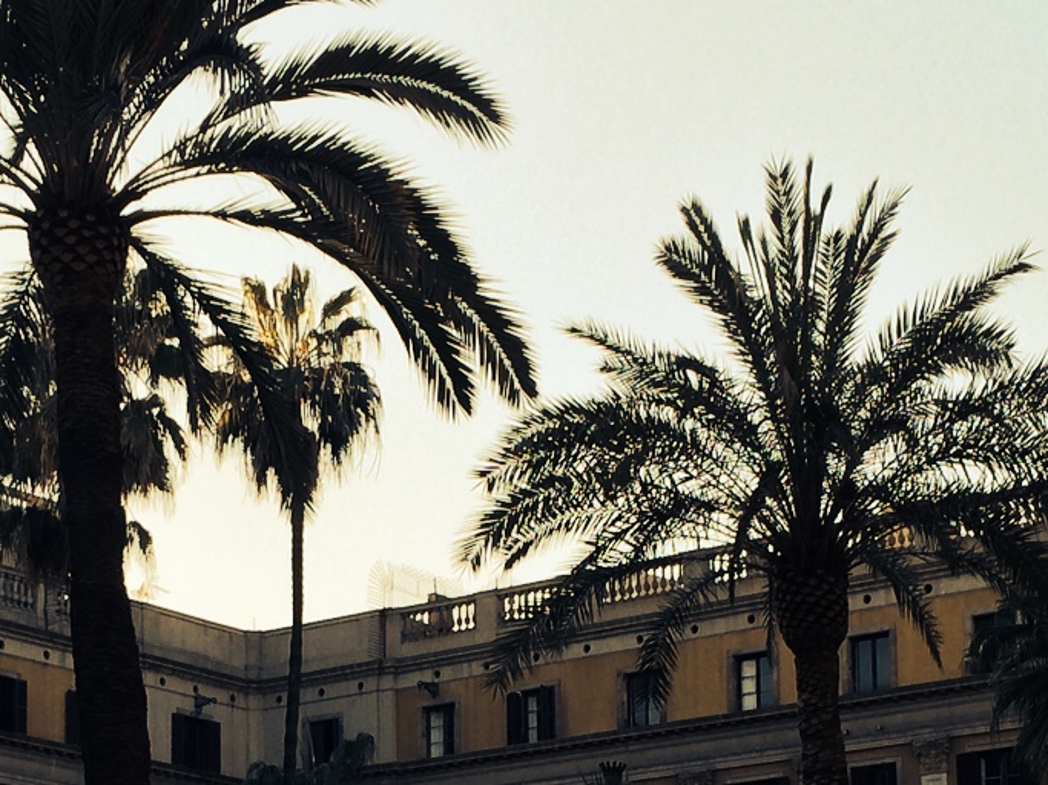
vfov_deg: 15.8
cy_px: 948
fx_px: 2724
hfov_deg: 21.7
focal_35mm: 90
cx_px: 427
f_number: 2.2
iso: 32
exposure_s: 1/760
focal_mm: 4.12
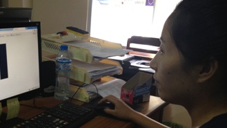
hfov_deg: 39.5
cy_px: 80
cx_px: 79
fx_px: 313
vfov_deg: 23.0
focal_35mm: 52
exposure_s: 1/20
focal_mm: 4.28
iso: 80
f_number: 2.4
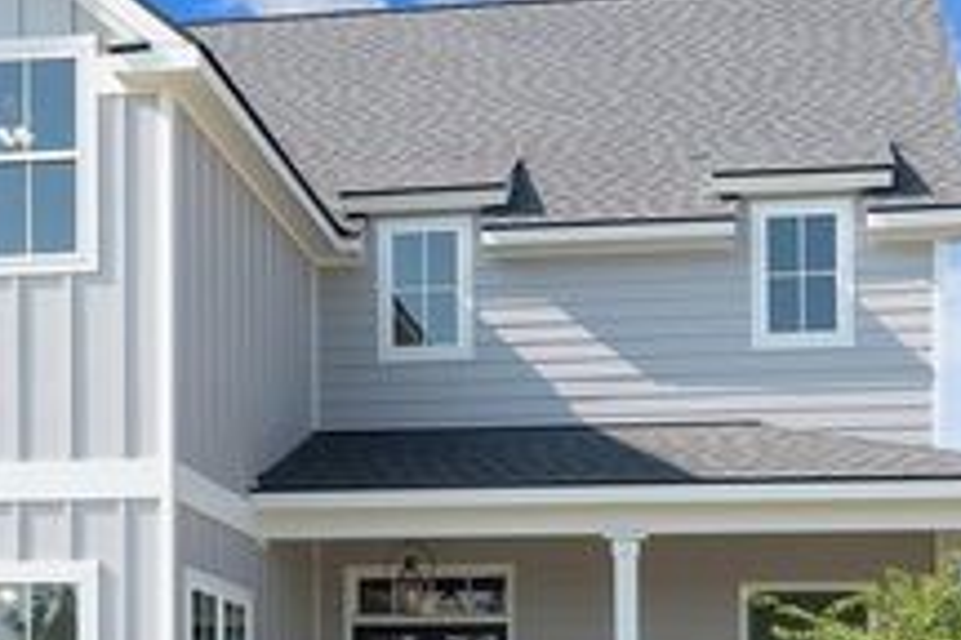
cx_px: 378
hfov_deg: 27.3
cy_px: 447
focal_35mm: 74
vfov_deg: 18.4
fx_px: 1975
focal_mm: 32
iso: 400
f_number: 10
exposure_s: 1/320
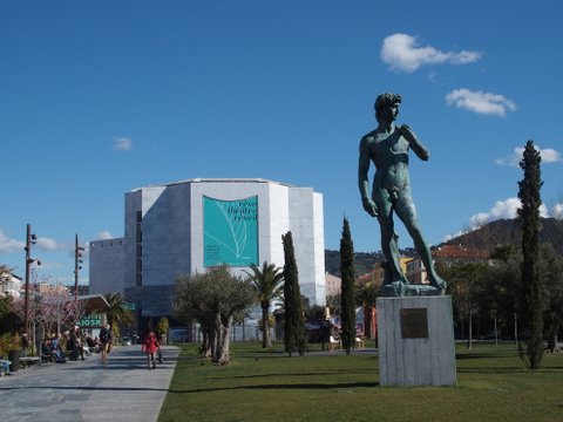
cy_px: 211
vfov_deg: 29.1
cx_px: 282
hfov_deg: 38.2
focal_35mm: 50
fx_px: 813
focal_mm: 10.8
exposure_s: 1/1000
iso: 100
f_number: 5
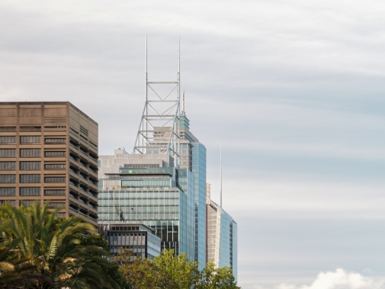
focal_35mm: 107
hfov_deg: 17.5
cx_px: 463
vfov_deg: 13.4
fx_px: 1190
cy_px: 367
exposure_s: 3
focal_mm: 45
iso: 125
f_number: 10
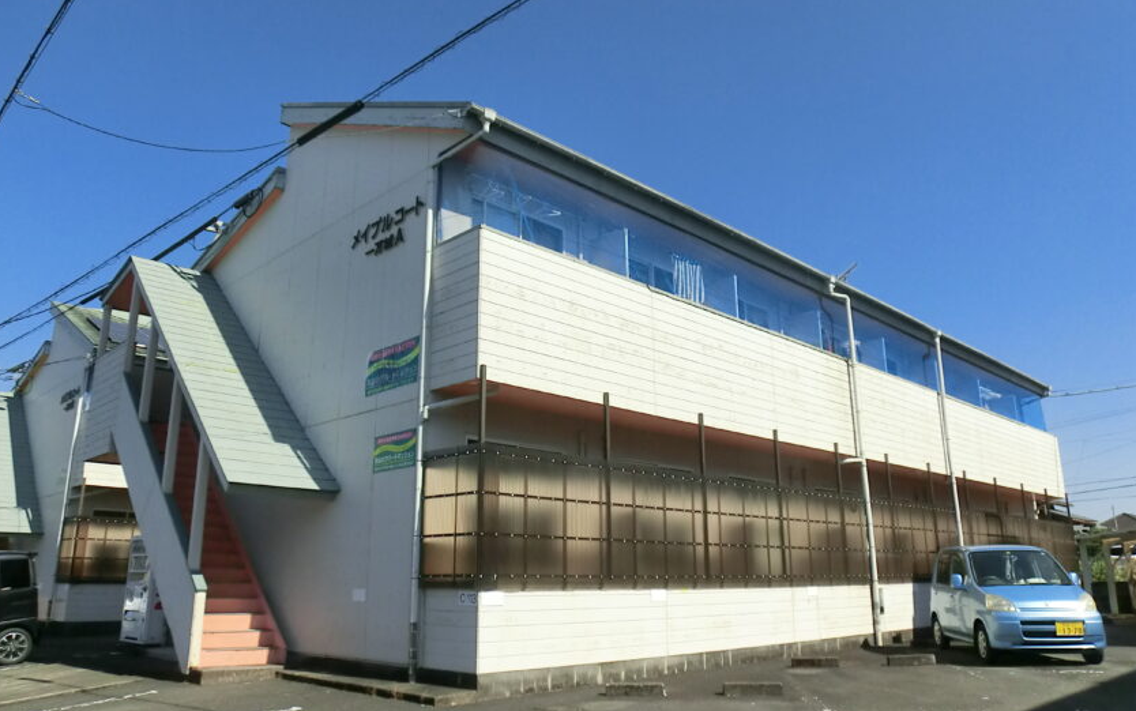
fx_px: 836
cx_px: 564
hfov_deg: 68.4
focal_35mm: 27
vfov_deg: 46.0
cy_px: 332
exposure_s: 1/640
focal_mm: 4.4
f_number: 8
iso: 160
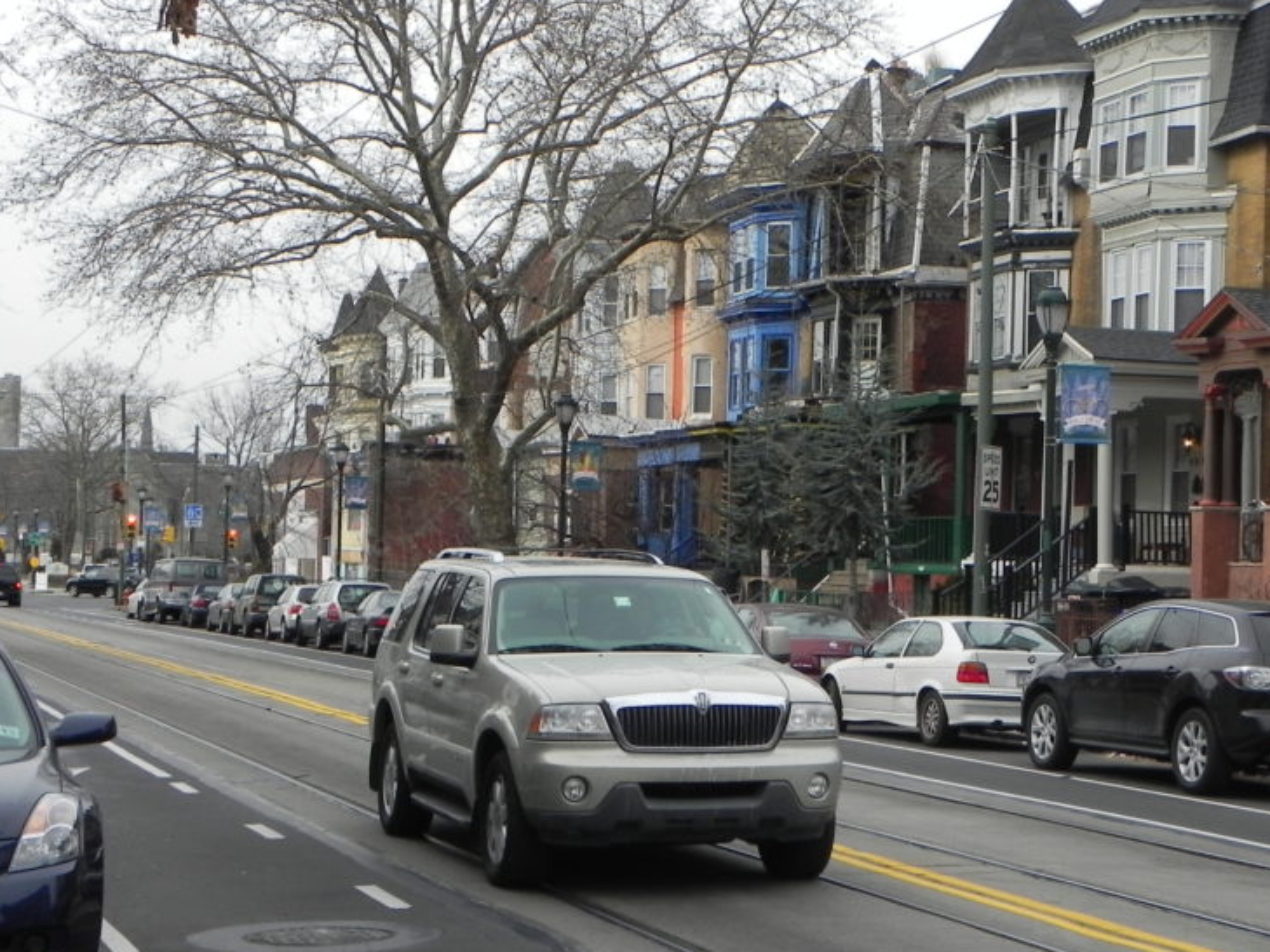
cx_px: 763
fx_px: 2679
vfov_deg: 20.2
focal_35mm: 73
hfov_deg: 26.6
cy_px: 486
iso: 160
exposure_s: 1/272
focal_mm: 9.2
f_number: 6.3
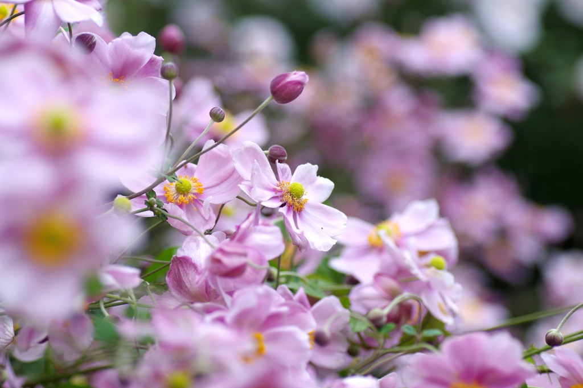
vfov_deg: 10.2
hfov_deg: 15.2
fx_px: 2185
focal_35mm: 135
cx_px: 292
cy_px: 194
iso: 100
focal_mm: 90
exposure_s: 1/800
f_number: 3.5
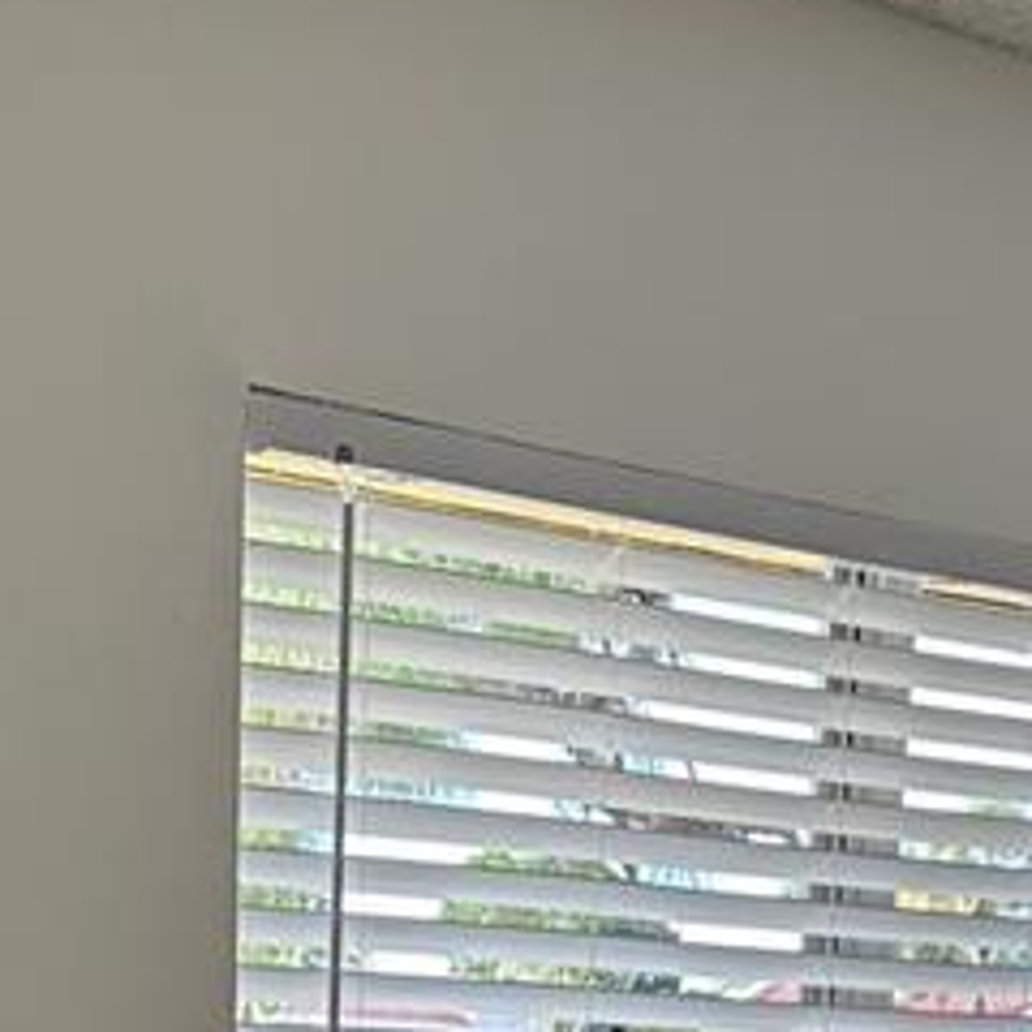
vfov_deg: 13.6
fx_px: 3575
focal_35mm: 106
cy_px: 2172
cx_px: 490
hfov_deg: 16.4
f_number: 1.78
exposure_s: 1/223
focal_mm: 6.86
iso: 80
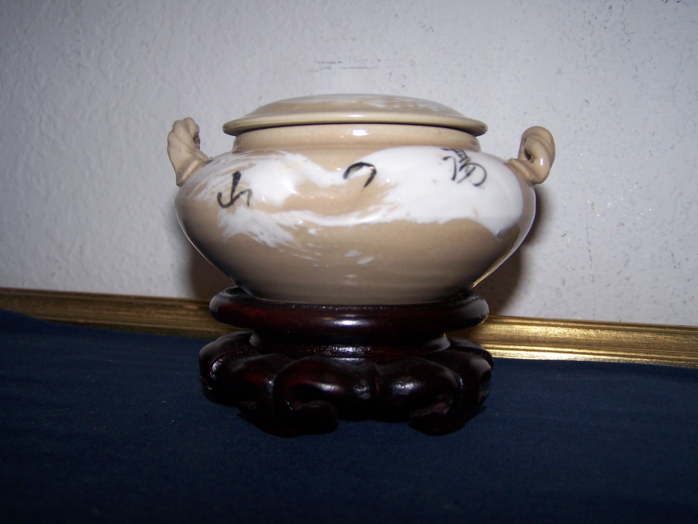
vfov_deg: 37.7
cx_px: 349
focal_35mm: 38
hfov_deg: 49.0
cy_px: 262
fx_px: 766
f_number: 2.8
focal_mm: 6.3
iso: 80
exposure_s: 1/60
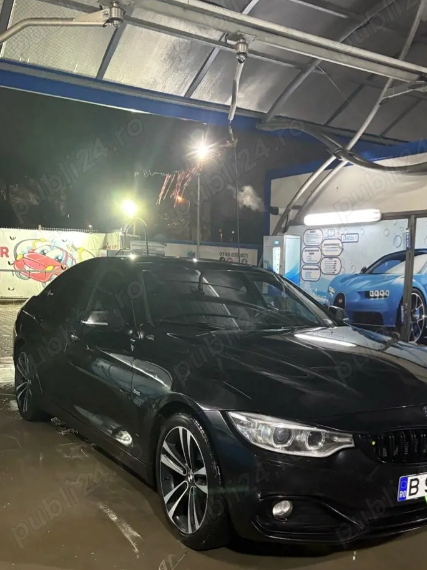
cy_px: 355
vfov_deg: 48.6
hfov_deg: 37.3
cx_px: 280
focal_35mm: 38
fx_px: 625
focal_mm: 5.96
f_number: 1.6
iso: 640
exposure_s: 1/25
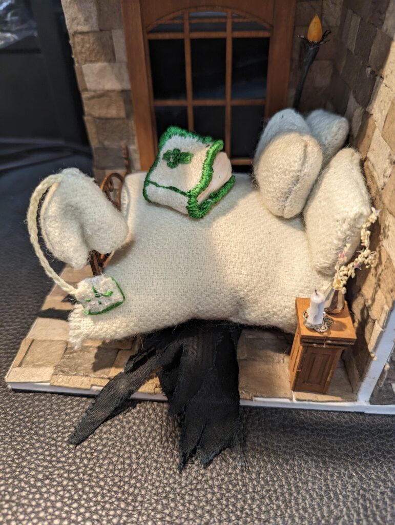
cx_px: 198
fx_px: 364
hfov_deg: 56.9
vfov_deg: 71.5
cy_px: 262
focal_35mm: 24
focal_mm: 6.81
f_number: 1.85
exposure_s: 1/24
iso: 68
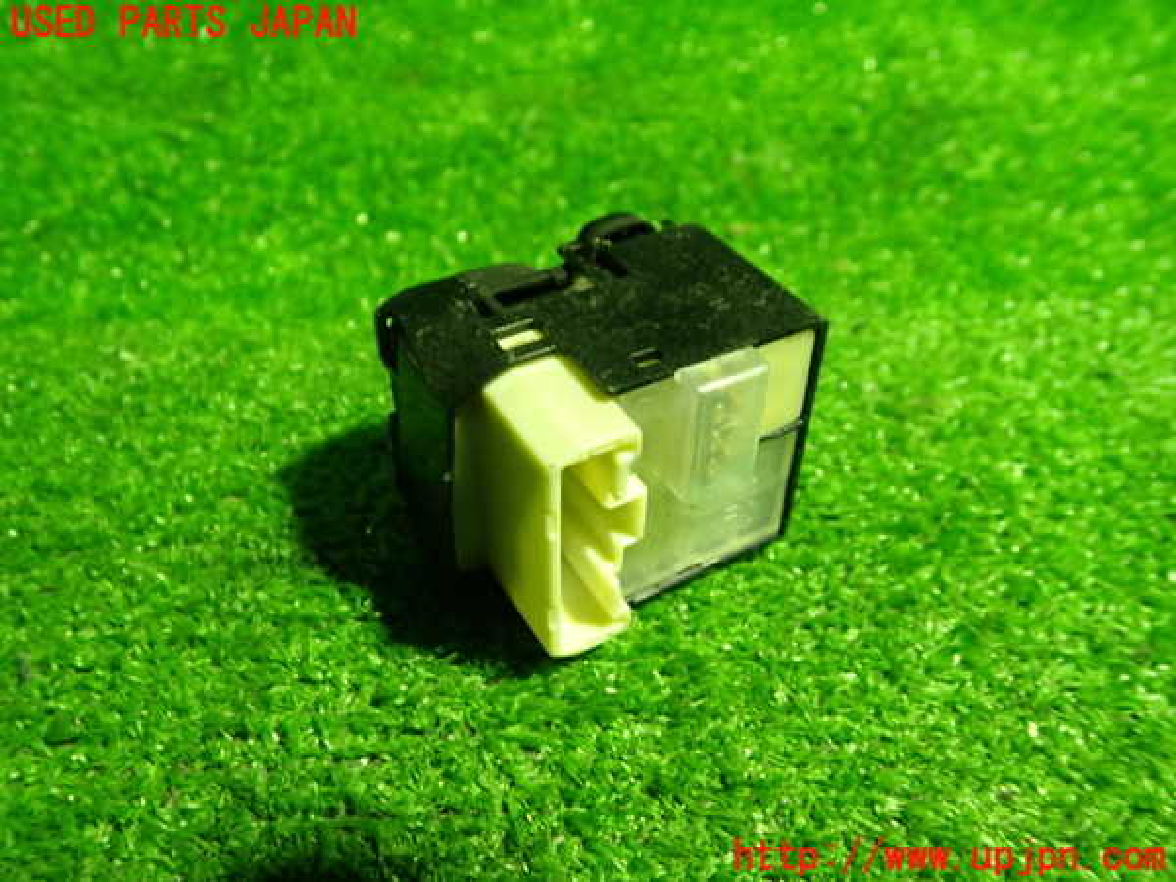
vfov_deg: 46.8
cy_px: 441
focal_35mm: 30
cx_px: 588
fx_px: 1019
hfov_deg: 60.0
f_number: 2.3
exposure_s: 1/30
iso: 400
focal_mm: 5.4
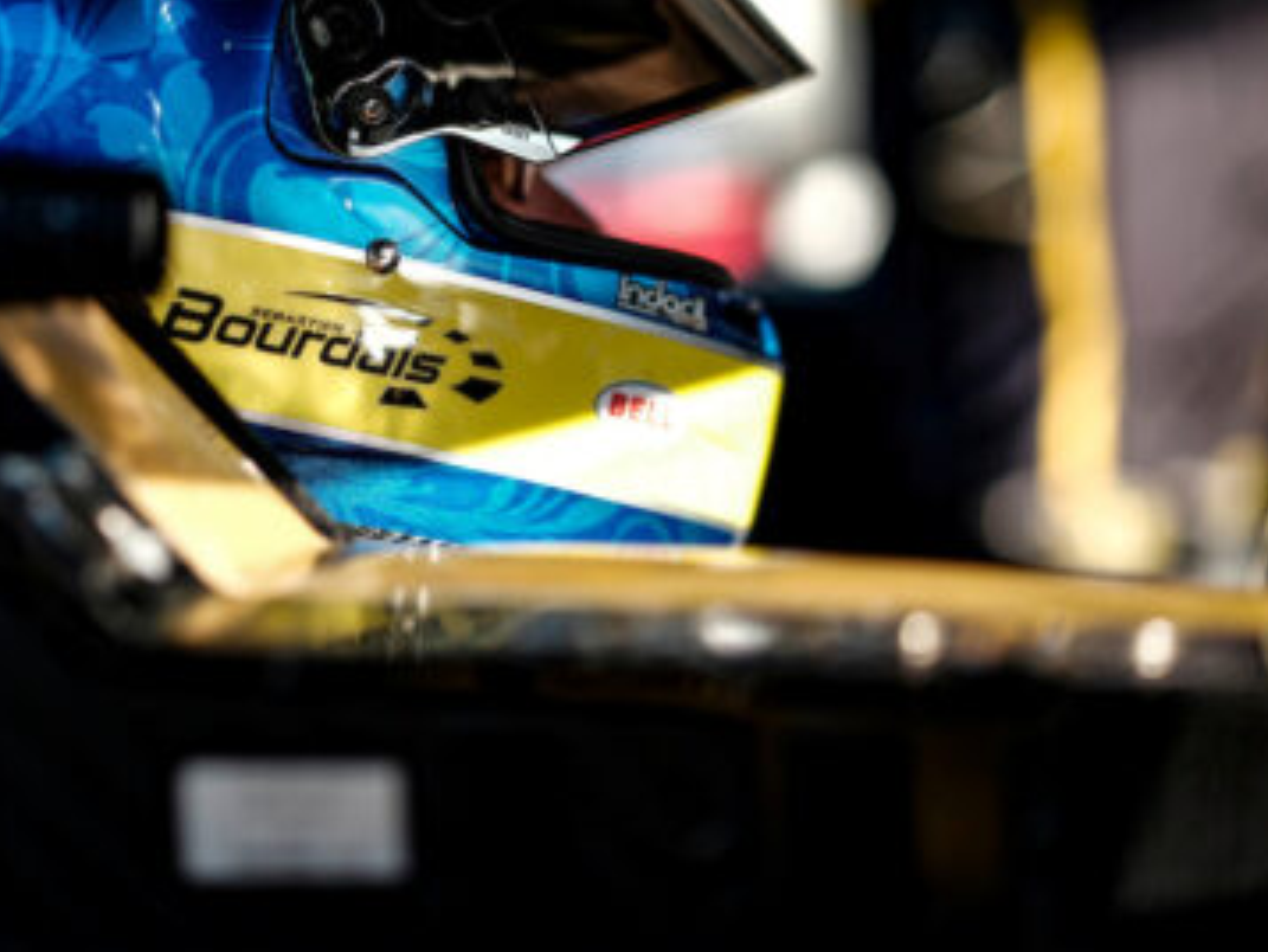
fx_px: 3701
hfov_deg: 19.3
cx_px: 293
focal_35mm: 101
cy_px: 362
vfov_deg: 14.6
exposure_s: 1/480
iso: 100
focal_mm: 80
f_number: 2
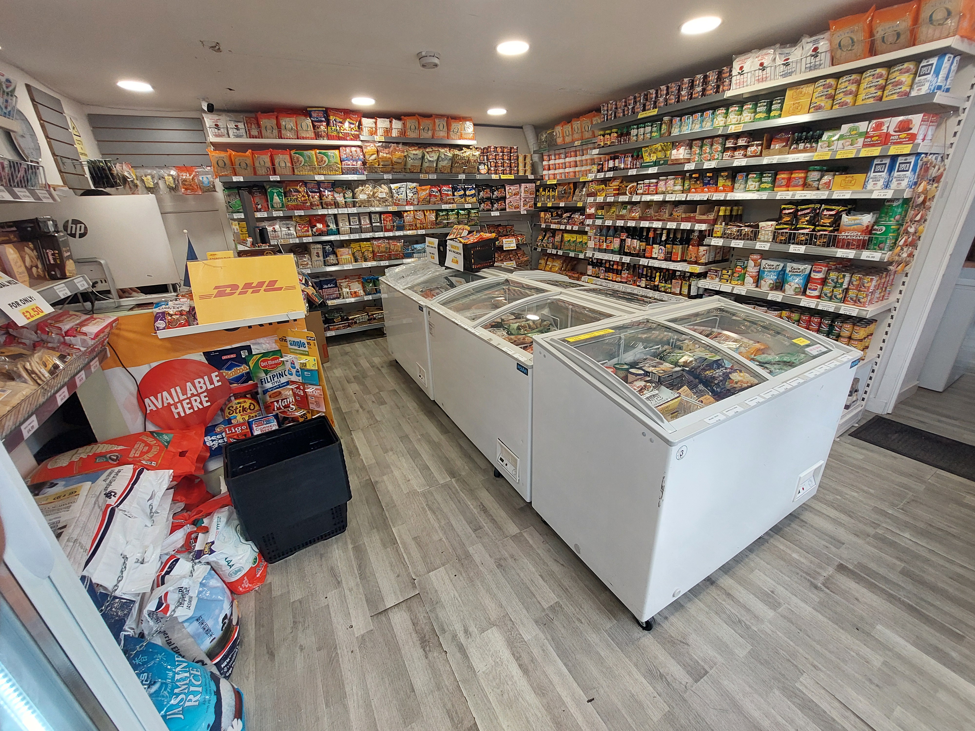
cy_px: 366
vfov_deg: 89.9
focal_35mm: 13
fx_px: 366
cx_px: 488
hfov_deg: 106.2
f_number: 2.2
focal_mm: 1.74
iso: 80
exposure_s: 1/50
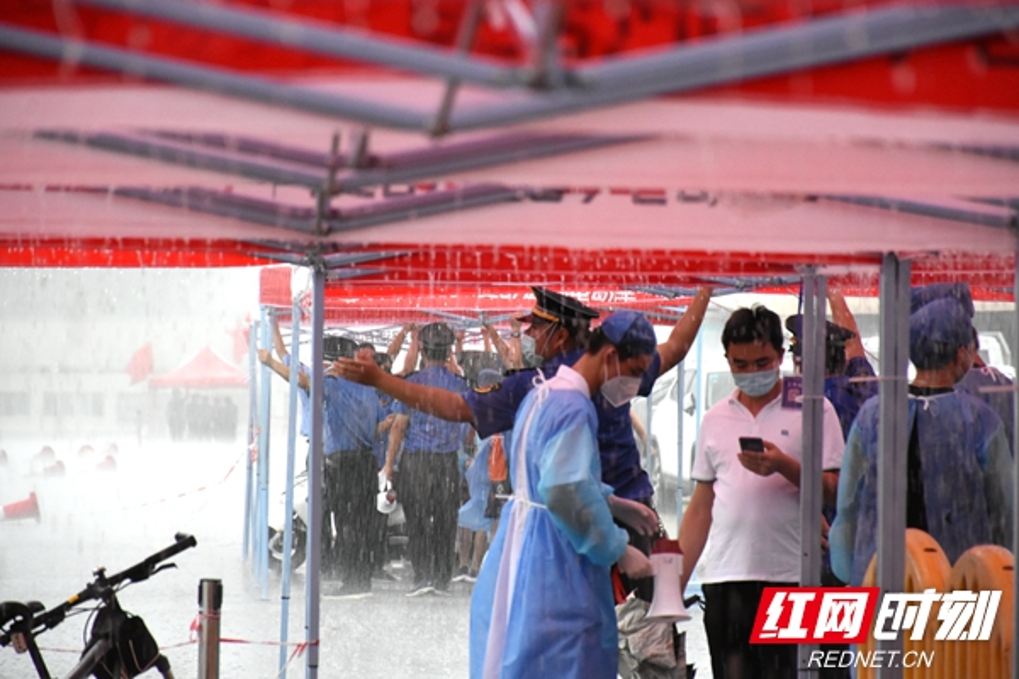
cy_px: 340
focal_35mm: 210
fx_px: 5944
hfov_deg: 9.8
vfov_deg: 6.5
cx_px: 510
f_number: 5.6
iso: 2200
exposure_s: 1/100
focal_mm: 140
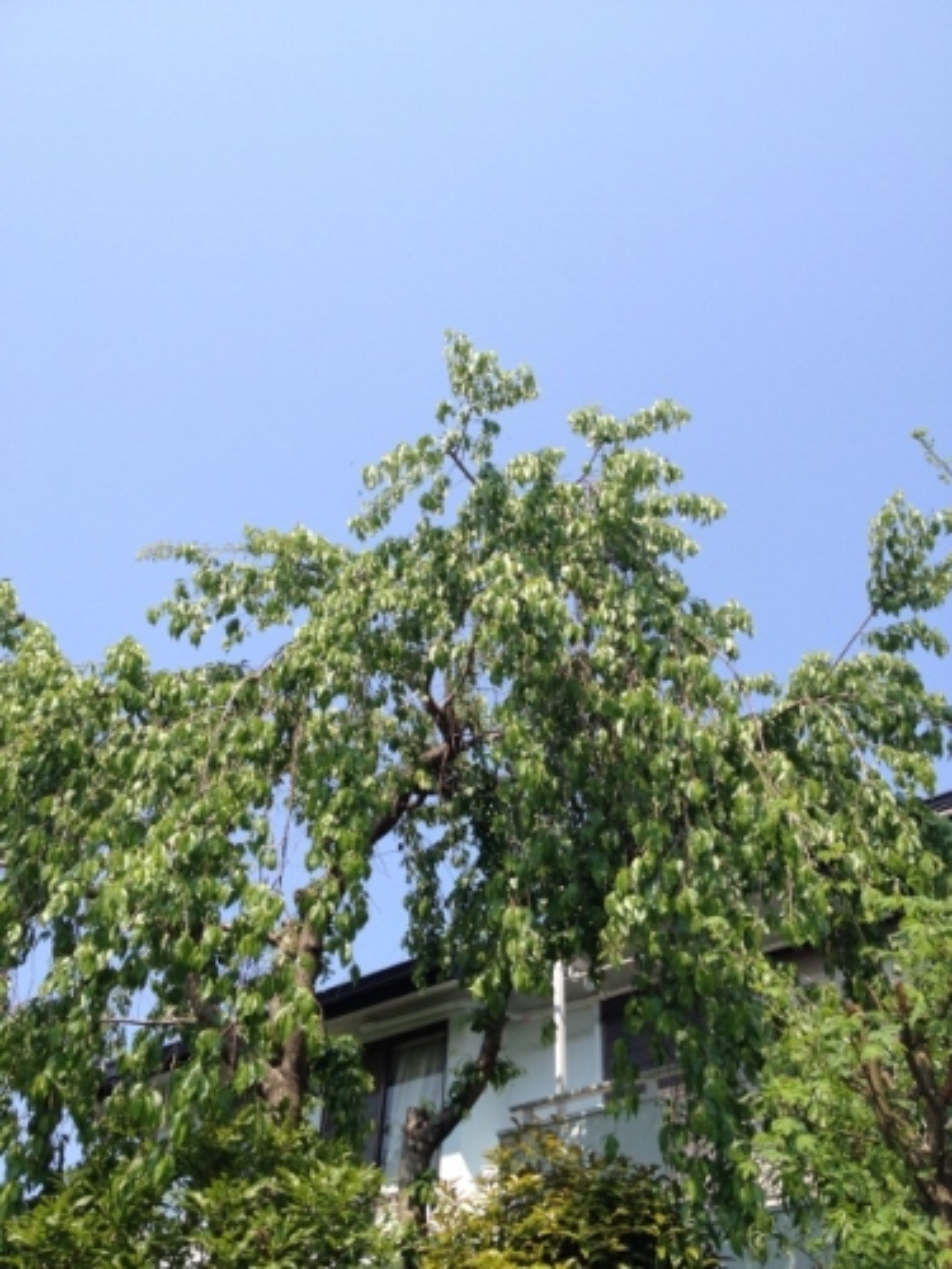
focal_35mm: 35
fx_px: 1283
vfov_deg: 52.6
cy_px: 634
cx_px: 476
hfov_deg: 40.7
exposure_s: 1/1004
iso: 50
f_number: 2.4
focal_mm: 4.28
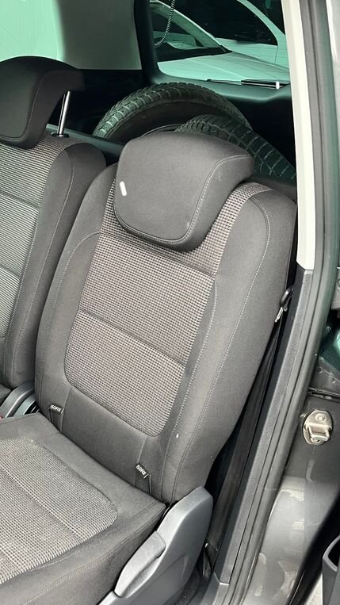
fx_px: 609
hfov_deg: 30.4
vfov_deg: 52.8
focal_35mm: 38
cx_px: 63
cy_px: 304
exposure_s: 1/60
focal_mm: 5.1
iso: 400
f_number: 1.6
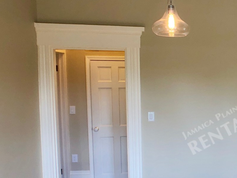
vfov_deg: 20.4
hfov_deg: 25.0
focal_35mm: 72
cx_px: 264
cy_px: 109
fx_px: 493
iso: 32
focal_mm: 3.99
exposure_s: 1/60
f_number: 1.8
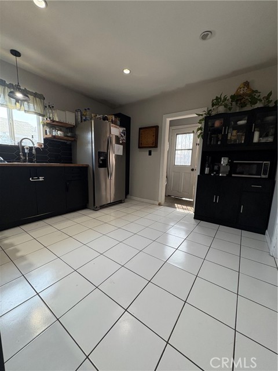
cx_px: 139
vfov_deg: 102.1
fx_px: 150
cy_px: 186
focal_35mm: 14
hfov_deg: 85.7
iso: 320
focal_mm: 2.22
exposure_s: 1/120
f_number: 2.2
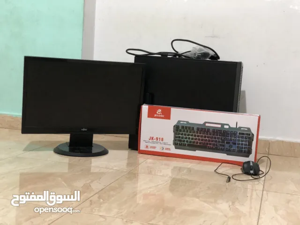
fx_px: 451
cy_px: 112
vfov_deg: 28.0
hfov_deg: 36.8
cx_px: 150
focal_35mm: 52
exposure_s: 1/14
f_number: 2.4
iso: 160
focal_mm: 6
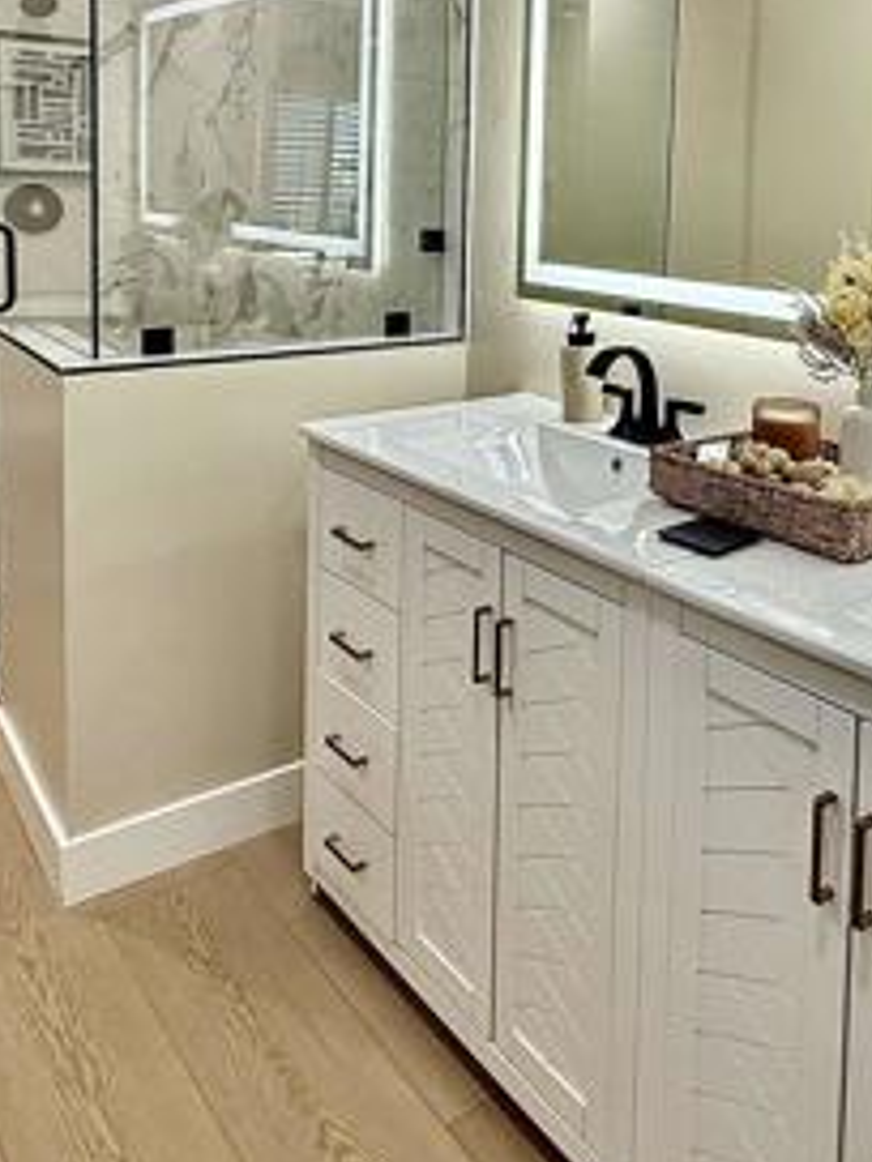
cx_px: 701
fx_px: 1108
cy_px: 256
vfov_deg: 52.3
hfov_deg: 41.1
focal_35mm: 33
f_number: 2.2
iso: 125
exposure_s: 1/120
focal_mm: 2.22
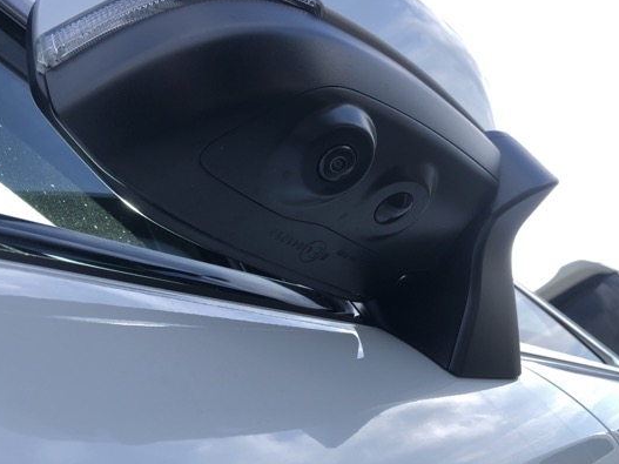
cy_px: 183
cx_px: 342
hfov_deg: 53.9
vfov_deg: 41.6
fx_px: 608
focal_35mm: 34
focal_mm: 3.99
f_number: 1.8
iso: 20
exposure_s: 1/505
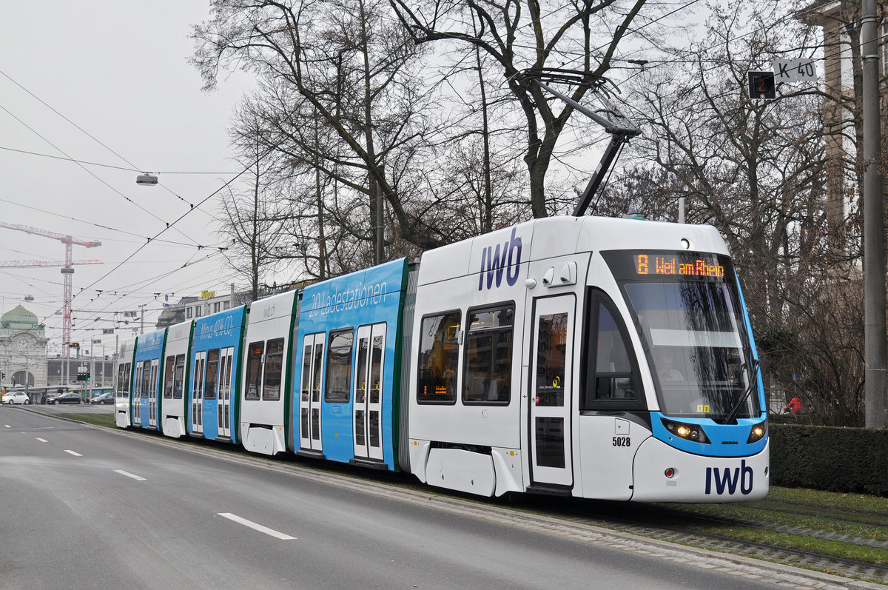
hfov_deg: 38.9
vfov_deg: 26.4
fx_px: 1256
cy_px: 295
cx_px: 444
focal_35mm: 51
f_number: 5.6
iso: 250
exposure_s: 1/125
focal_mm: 34
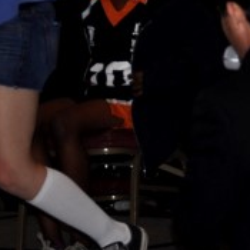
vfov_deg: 5.2
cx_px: 81
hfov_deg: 5.2
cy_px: -74
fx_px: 2754
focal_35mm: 337
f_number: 4.5
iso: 200
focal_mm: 40
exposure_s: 1/200
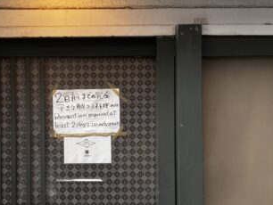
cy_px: 113
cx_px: 53
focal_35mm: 87
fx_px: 687
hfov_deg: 22.2
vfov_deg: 17.0
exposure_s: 1/121
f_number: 1.6
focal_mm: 5.96
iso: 40
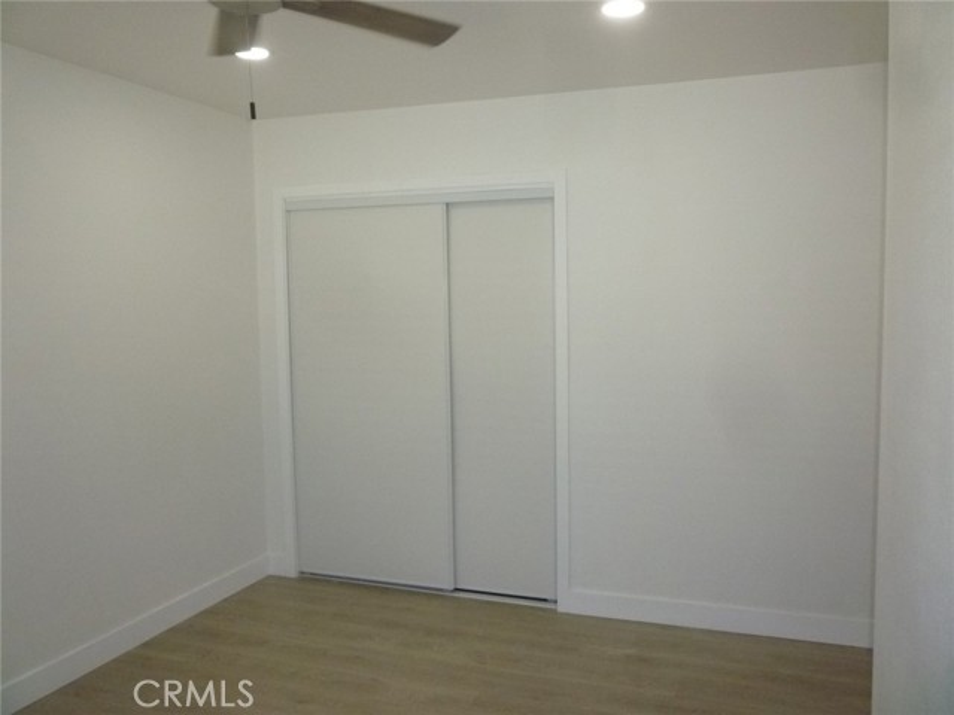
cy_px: 358
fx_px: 799
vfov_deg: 48.2
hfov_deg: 61.7
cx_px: 477
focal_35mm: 29
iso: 400
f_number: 3.3
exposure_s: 1/200
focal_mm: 5.2
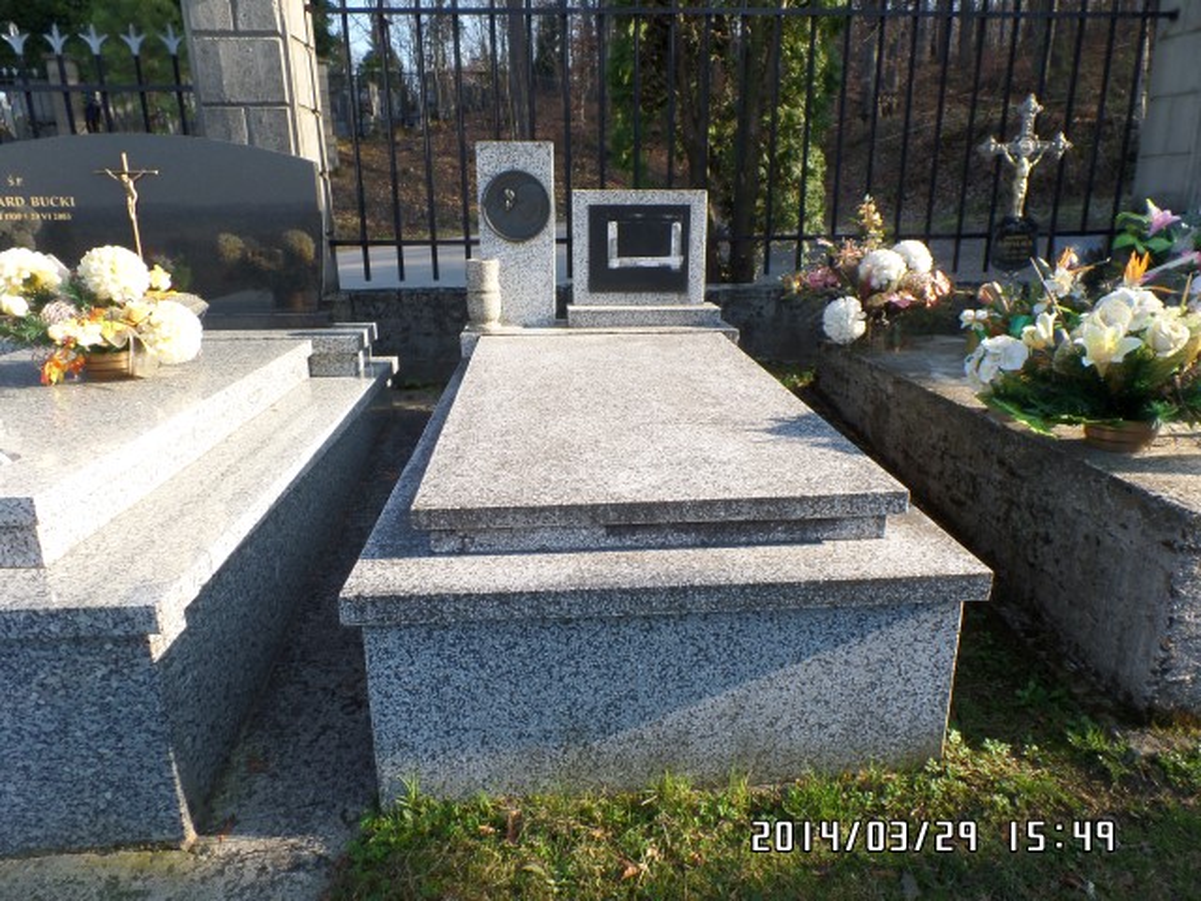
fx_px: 798
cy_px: 450
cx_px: 600
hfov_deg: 73.9
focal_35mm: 23
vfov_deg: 58.9
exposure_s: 1/250
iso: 100
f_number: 3.5
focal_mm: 4.1
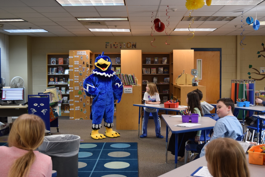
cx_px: 132
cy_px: 88
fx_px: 331
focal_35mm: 45
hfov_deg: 43.6
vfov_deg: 29.9
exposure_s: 1/60
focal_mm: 30
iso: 560
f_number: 4.2
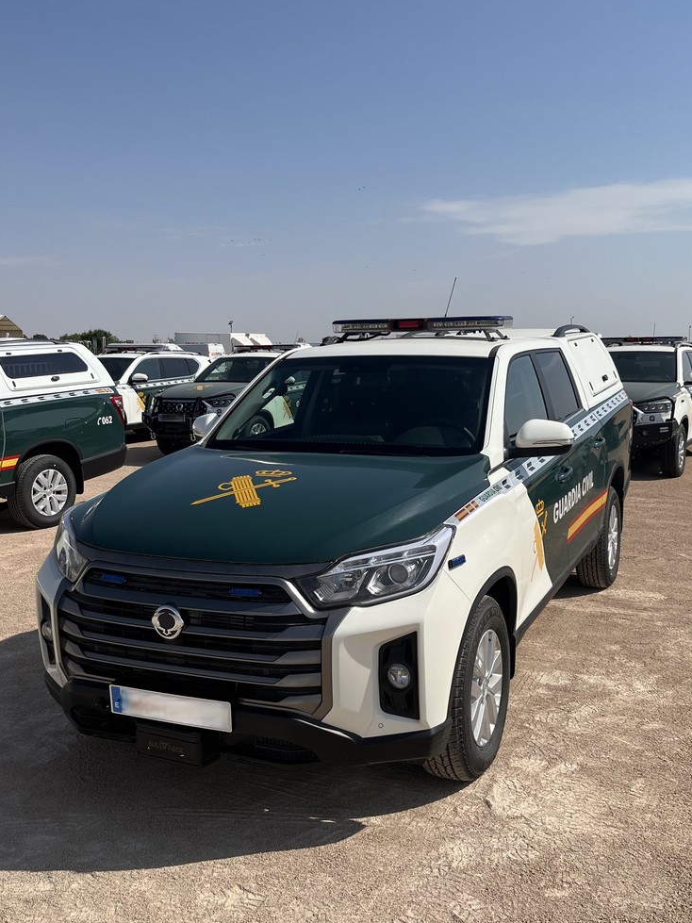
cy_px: 457
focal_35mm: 34
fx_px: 906
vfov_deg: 54.0
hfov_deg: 41.7
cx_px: 393
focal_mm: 5.1
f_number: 1.6
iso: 50
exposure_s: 1/6897
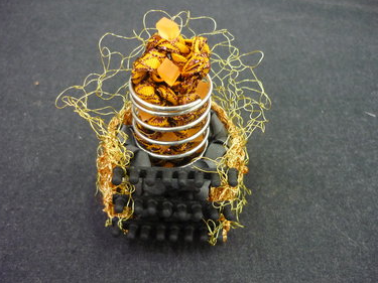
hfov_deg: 54.0
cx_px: 185
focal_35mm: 34
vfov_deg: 41.8
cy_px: 142
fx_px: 371
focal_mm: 5.5
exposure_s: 1/30
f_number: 2.8
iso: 400
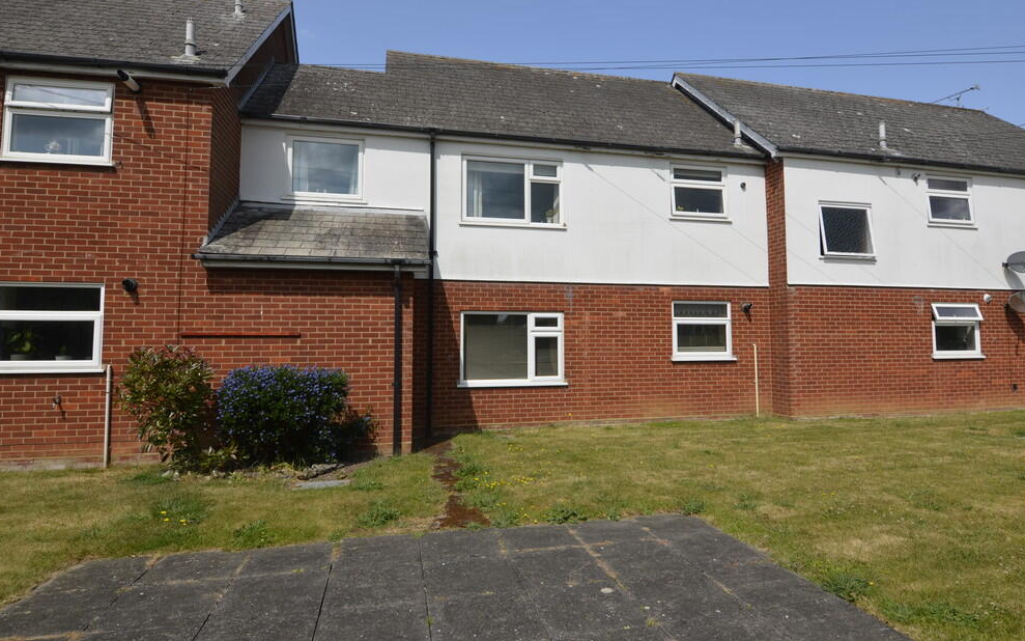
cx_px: 523
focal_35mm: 21
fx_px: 573
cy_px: 299
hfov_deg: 83.6
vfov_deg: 58.3
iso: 100
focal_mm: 13
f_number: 9
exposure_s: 1/320
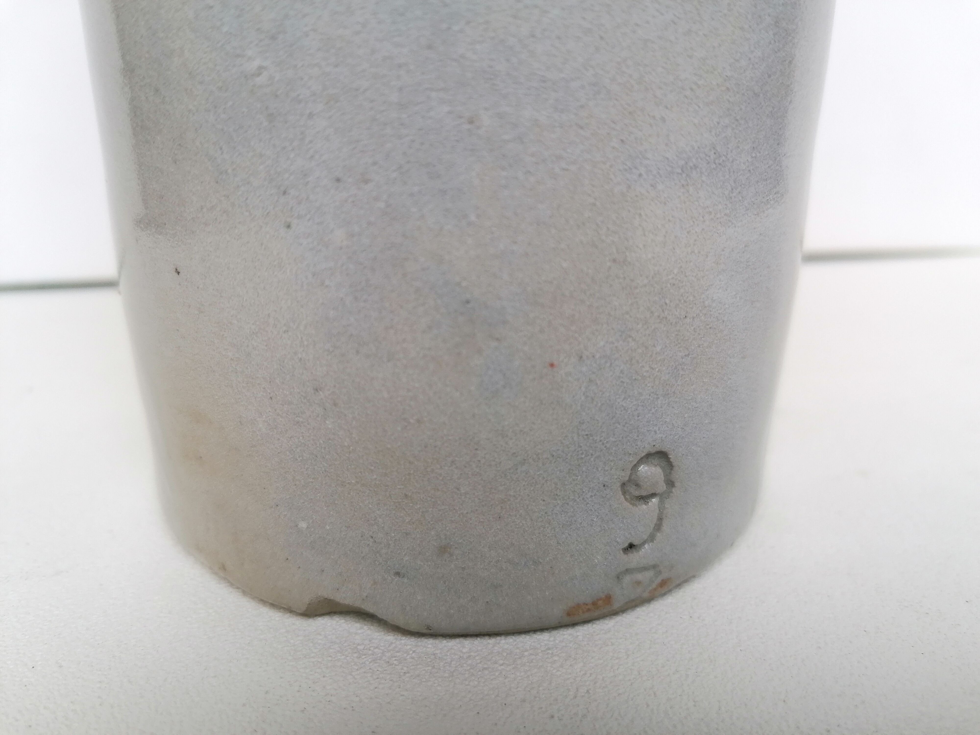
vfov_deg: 51.4
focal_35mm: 27
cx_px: 490
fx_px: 764
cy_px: 368
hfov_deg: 65.3
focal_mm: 4.75
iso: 80
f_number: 1.8
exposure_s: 1/100
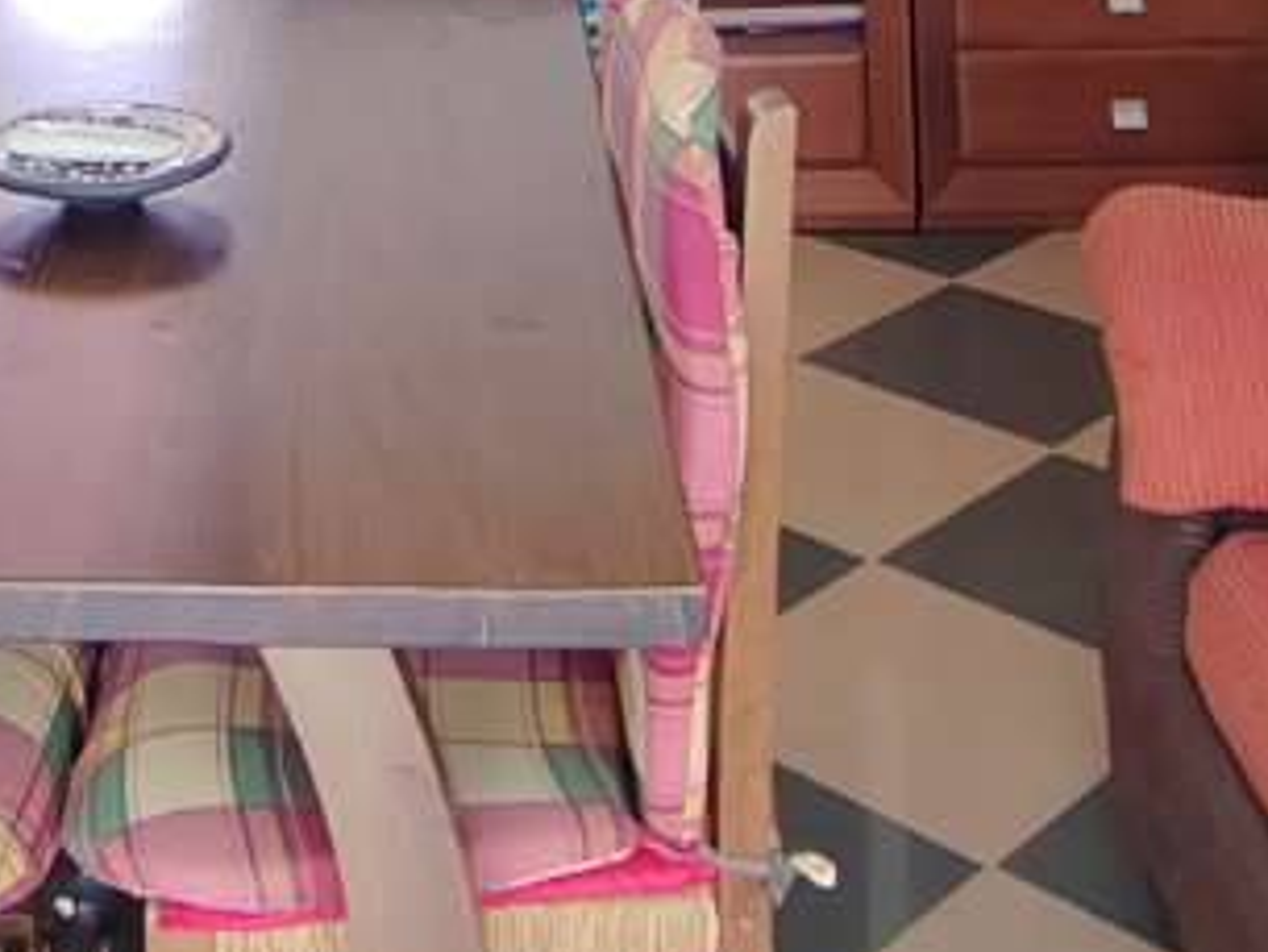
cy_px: -638
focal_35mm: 64
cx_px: 274
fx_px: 2345
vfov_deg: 18.9
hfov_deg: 29.6
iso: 500
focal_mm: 2.16
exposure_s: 1/33
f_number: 2.2
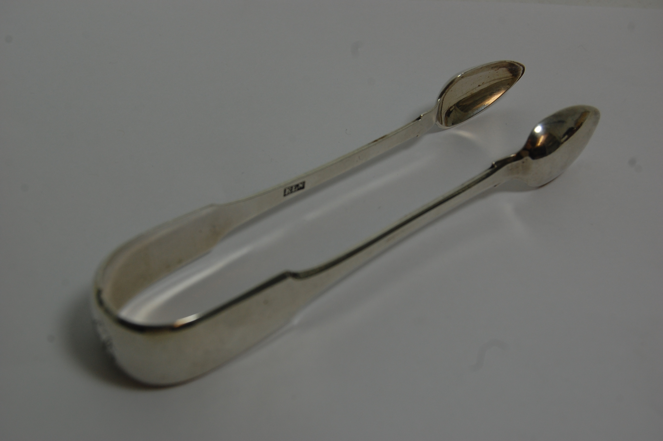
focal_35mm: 57
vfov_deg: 23.7
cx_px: 332
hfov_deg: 35.1
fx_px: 1049
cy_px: 220
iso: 250
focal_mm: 38
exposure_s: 1/60
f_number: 8
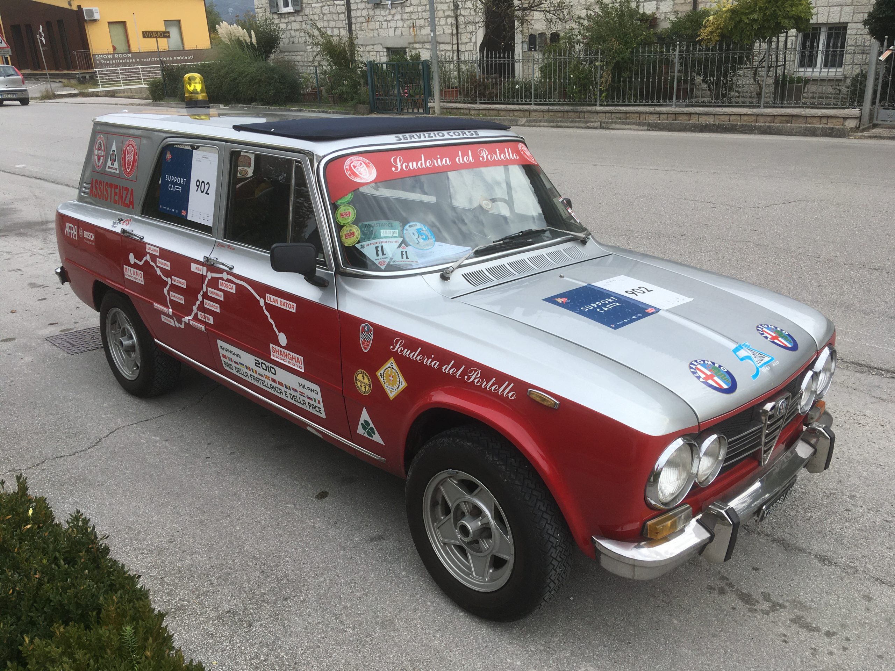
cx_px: 448
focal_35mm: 29
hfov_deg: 61.7
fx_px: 750
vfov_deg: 48.2
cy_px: 336
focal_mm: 4.15
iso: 25
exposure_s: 1/746
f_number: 2.2
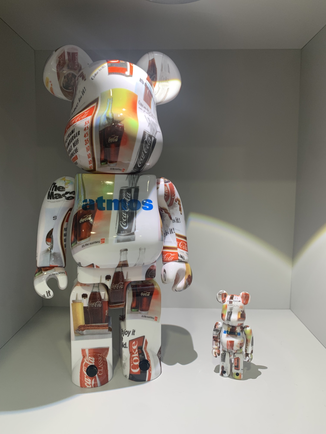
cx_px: 163
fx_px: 326
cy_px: 217
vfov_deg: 67.3
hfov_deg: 53.1
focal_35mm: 26
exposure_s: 1/60
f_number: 1.8
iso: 64
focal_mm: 4.25
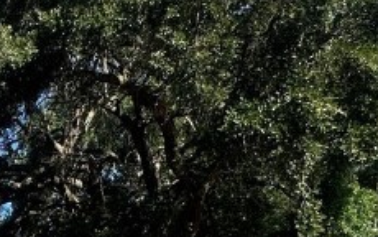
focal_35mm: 66
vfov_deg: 17.1
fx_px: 680
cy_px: 393
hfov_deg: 27.0
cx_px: -89
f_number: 2.2
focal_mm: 2.22
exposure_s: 1/1949
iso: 50
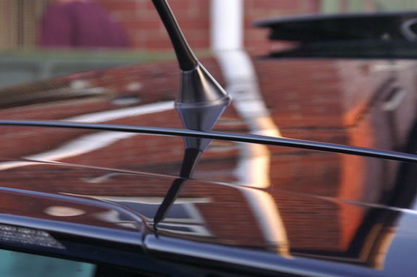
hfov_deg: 19.5
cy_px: 138
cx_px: 208
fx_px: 1215
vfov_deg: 13.0
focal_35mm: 105
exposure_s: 1/50
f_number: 5.6
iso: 800
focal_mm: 70
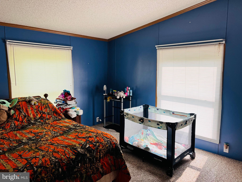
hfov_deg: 67.3
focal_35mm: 26
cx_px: 121
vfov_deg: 53.1
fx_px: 182
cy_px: 91
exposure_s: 1/121
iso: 80
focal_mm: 5.7
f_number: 1.5
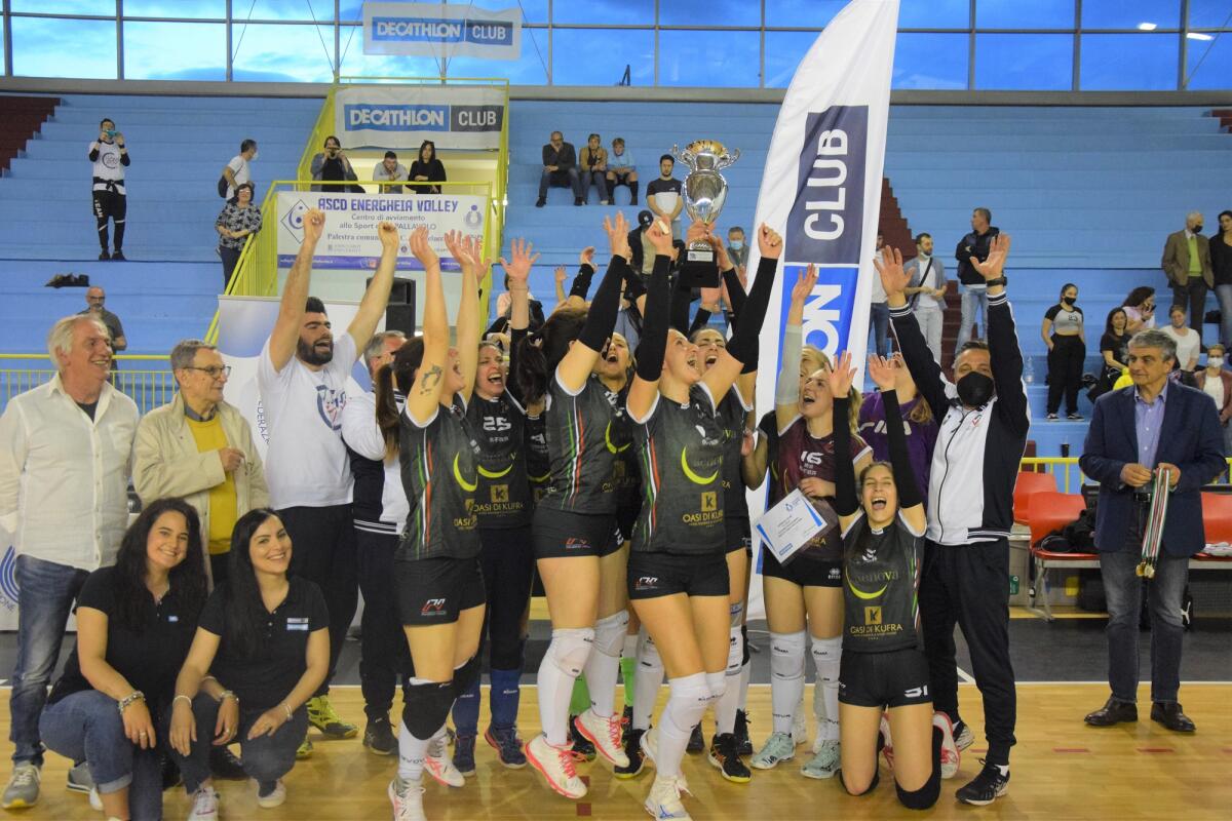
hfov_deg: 53.1
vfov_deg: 36.9
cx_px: 616
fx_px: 1232
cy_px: 410
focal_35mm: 36
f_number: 3.8
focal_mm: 24
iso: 3200
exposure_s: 1/400
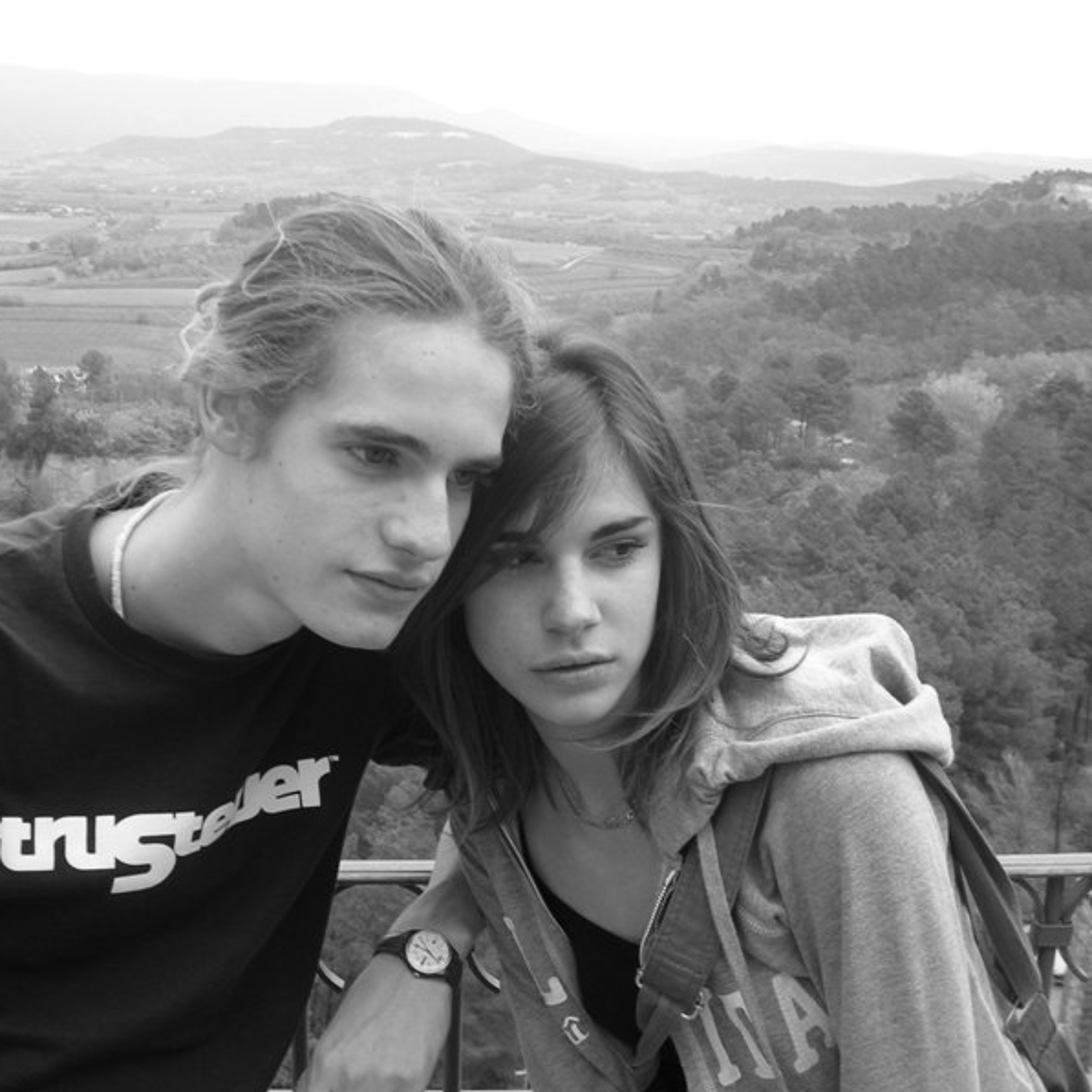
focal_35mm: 45
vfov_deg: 37.6
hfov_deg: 37.5
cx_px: 457
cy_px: 547
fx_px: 1606
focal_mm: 6.3
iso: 50
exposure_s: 1/49.6
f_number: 3.2
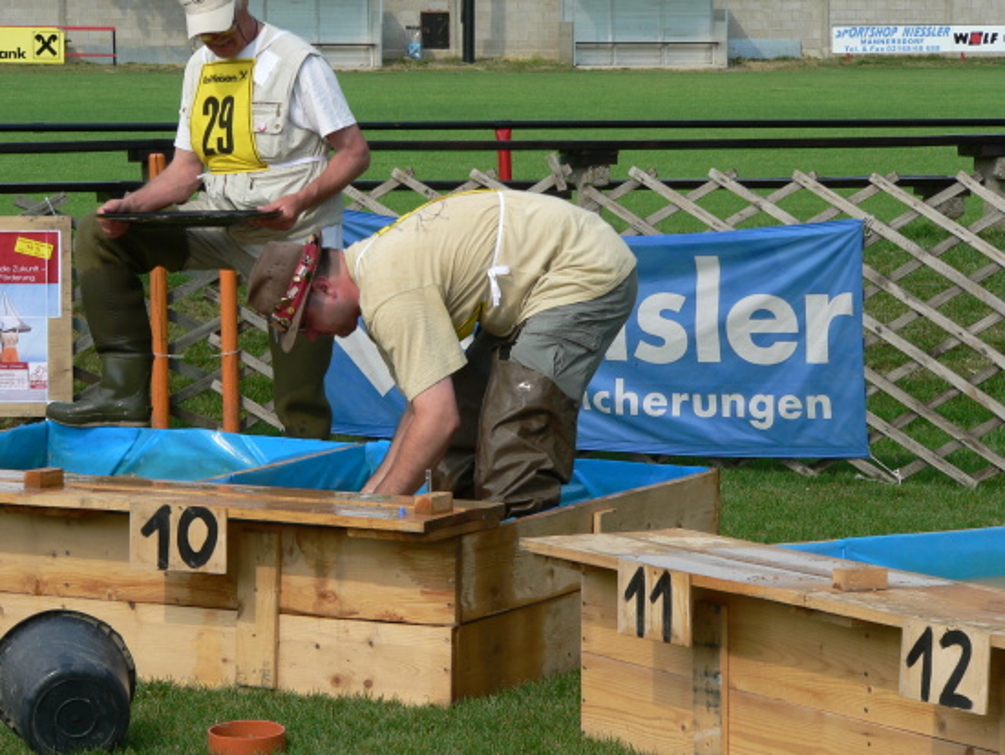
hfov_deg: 14.0
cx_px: 502
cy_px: 378
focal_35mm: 141
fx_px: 4095
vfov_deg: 10.5
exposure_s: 1/250
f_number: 4
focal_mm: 23.5
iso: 80
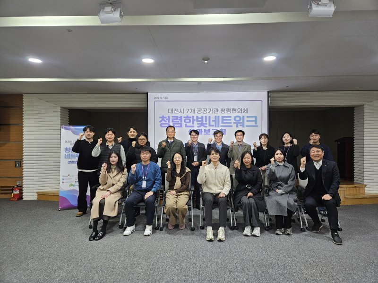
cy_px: 142
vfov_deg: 58.9
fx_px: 251
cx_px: 189
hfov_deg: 73.9
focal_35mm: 23
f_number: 1.8
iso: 125
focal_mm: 5.4
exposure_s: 1/120
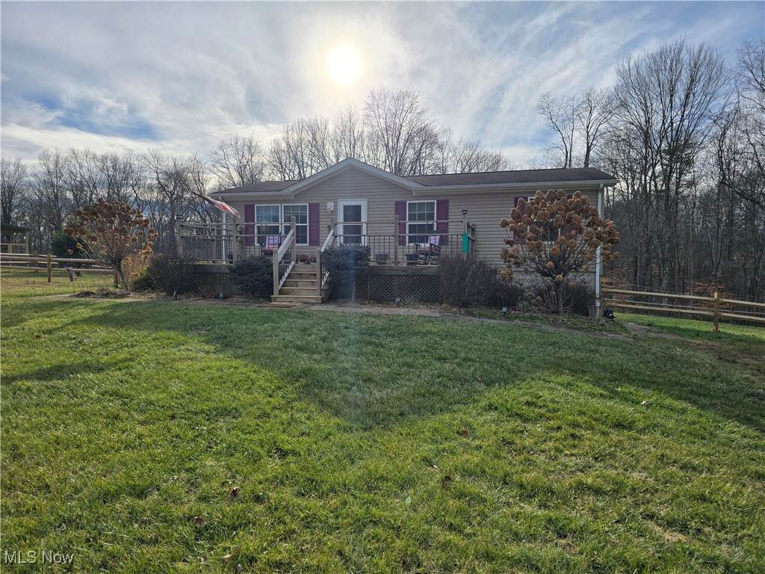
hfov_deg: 73.9
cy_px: 287
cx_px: 382
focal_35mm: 23
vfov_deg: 58.9
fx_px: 508
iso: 12
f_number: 1.7
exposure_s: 1/2693
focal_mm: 6.3
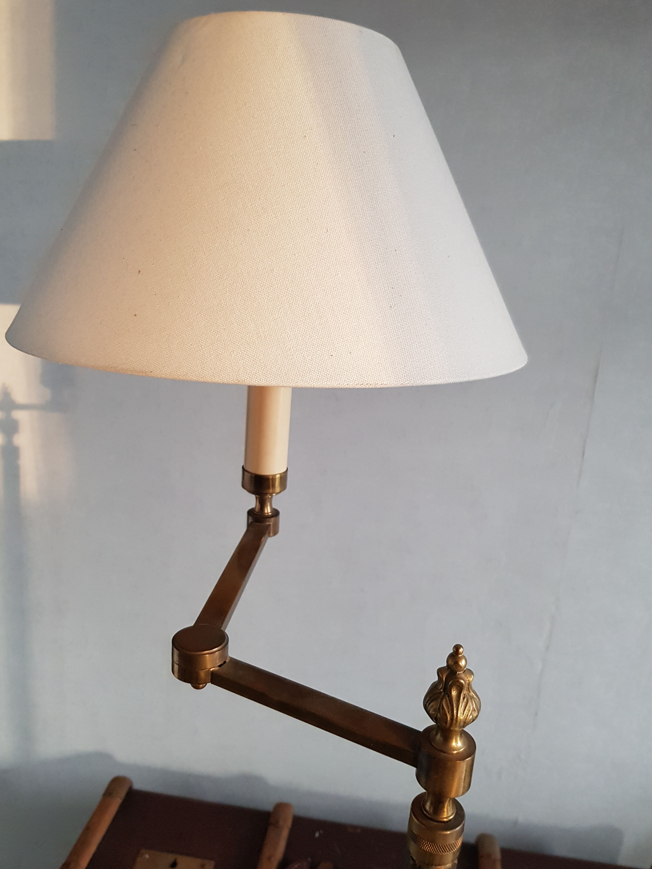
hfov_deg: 49.7
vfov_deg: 63.4
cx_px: 328
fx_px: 703
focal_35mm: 28
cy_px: 439
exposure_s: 1/50
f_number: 1.7
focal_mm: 4.3
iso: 200
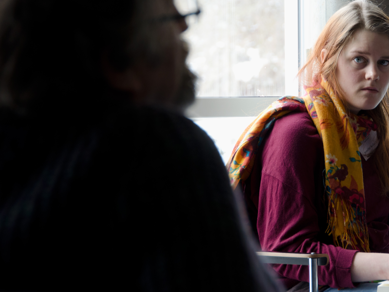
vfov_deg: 6.6
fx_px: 2525
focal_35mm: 225
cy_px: 118
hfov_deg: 8.8
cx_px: 231
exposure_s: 1/30
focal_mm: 105
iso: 400
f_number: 8
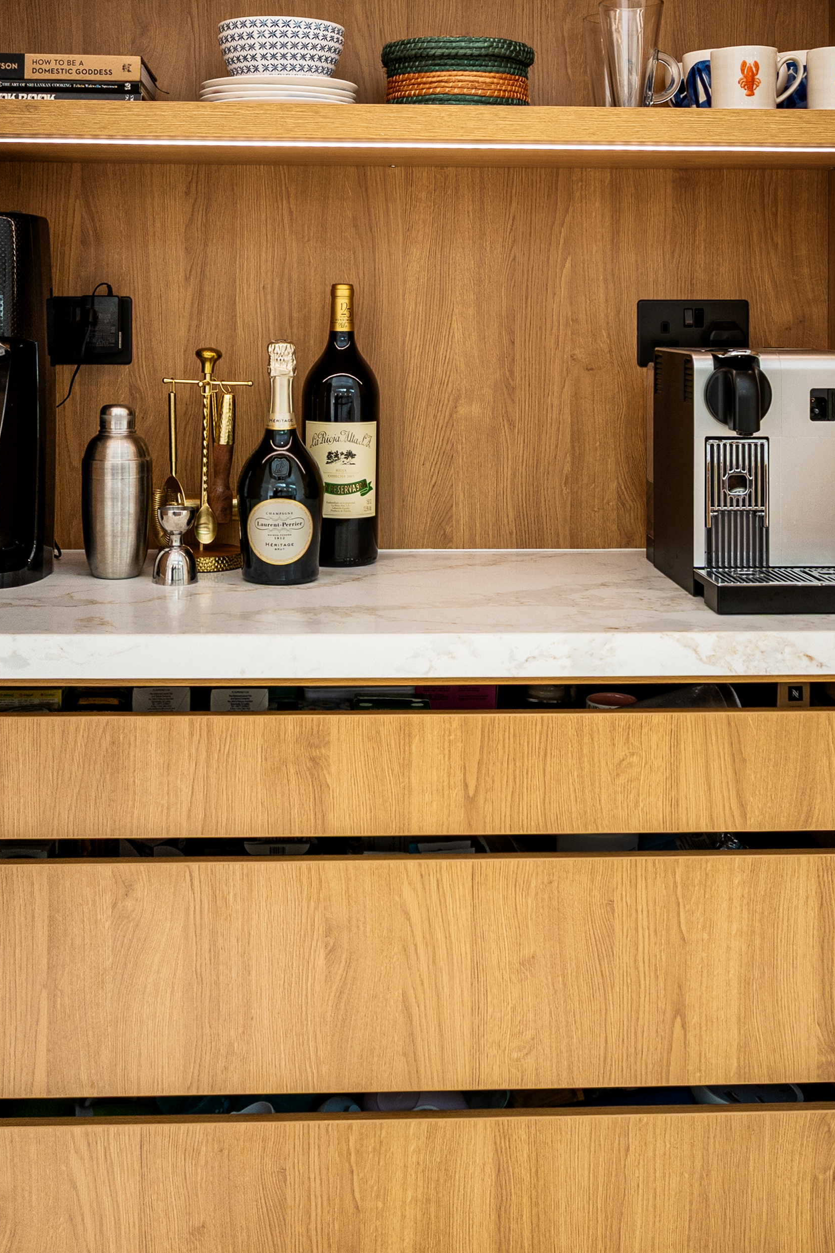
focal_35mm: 43
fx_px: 1496
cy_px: 251
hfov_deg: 31.1
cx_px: 360
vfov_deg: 43.3
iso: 200
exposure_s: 1/13
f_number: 9
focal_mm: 18
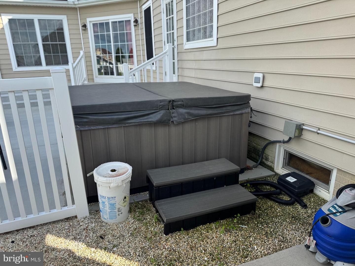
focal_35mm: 24
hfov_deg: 71.6
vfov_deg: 56.8
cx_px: 178
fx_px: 246
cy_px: 133
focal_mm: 6.76
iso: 80
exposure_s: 1/1560
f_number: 1.78
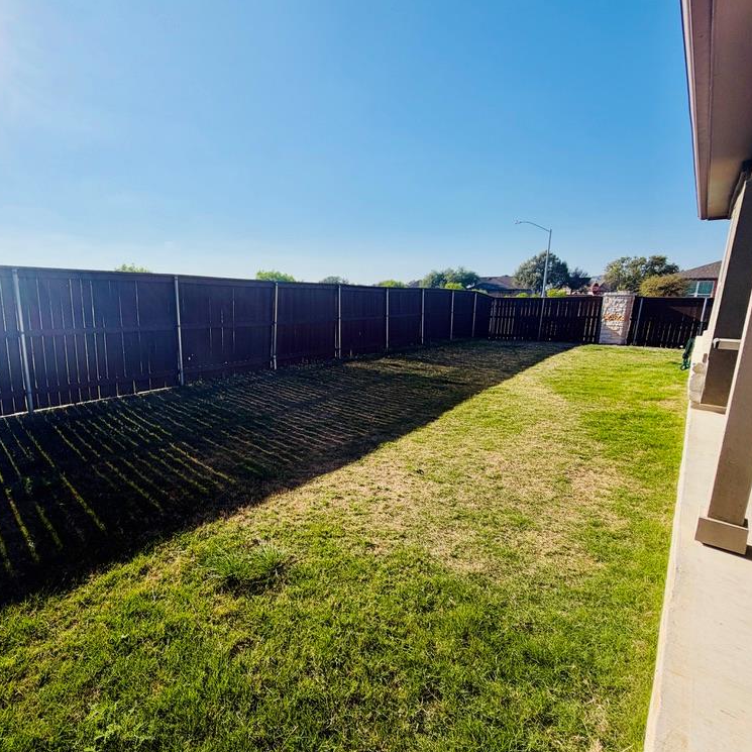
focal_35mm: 17
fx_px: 418
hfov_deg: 81.6
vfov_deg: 84.0
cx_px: 261
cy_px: 369
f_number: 2.2
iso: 20
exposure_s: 1/1431
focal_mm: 2.22
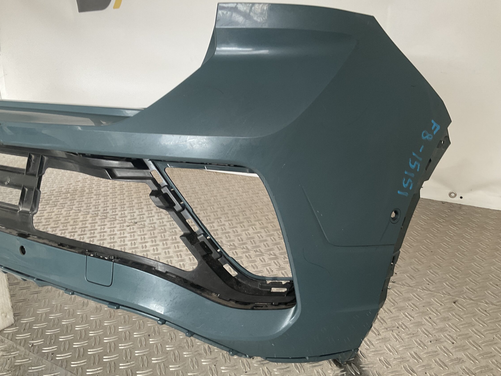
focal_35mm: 33
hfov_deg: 55.3
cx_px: 229
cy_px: 191
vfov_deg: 42.9
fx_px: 478
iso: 40
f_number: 1.8
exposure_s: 1/60
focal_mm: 3
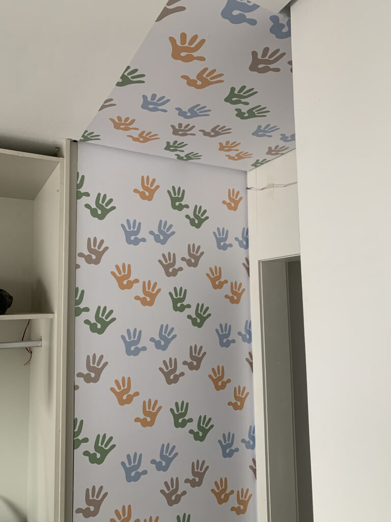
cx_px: 196
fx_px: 392
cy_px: 261
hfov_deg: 53.1
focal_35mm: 26
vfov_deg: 67.3
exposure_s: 1/74
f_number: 1.8
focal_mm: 4.25
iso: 100
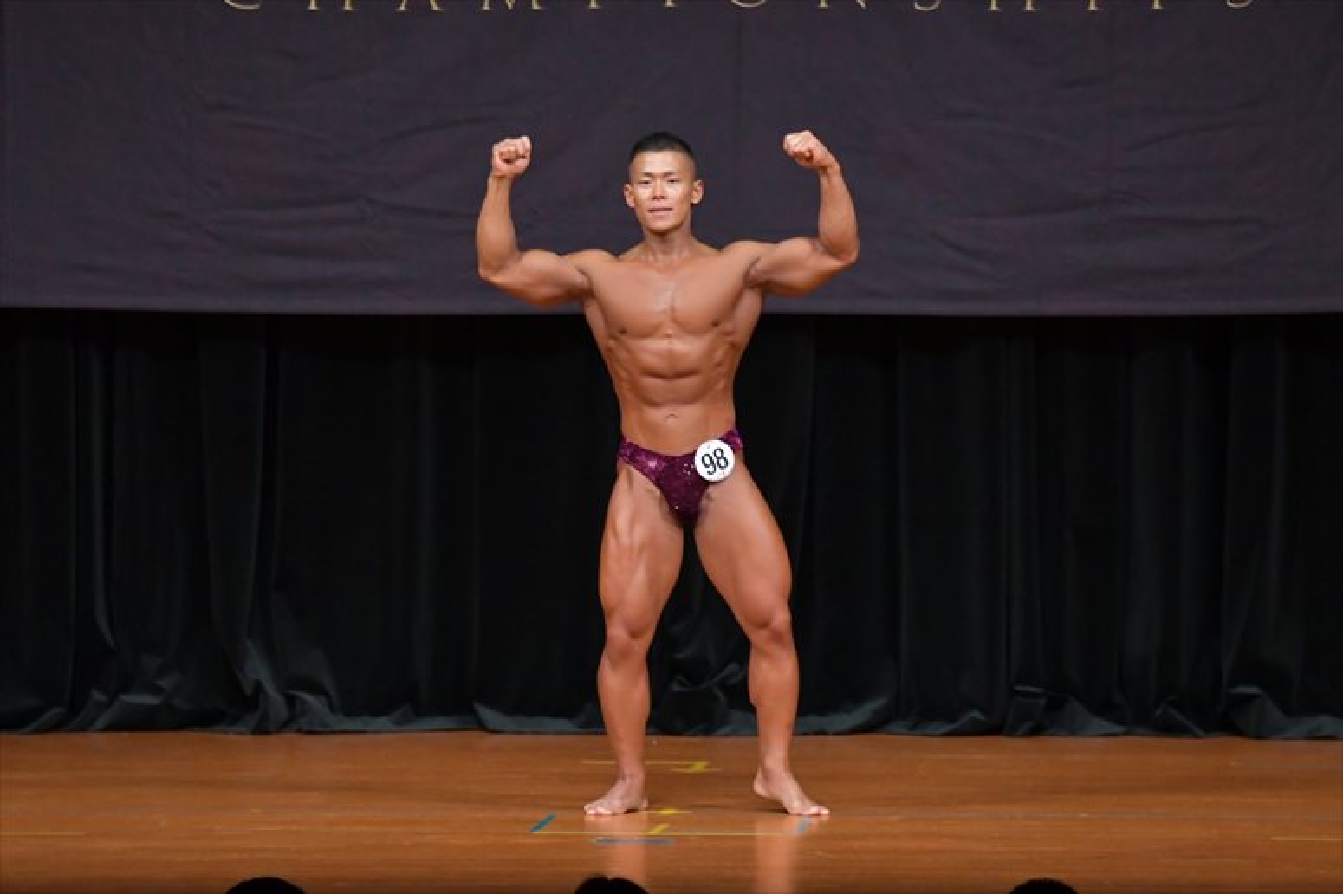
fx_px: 10068
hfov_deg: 7.6
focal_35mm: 270
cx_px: 672
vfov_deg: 5.1
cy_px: 447
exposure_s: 1/400
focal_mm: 180
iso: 4000
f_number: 5.6
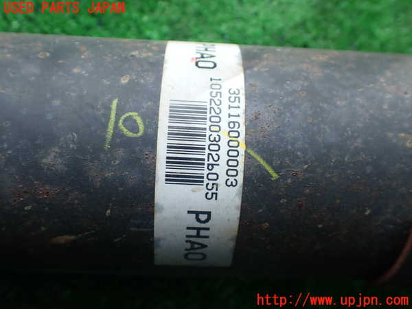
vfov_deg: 46.8
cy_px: 154
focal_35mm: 30
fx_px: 357
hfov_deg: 60.0
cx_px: 206
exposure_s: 1/125
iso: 125
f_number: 2.3
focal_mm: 5.4
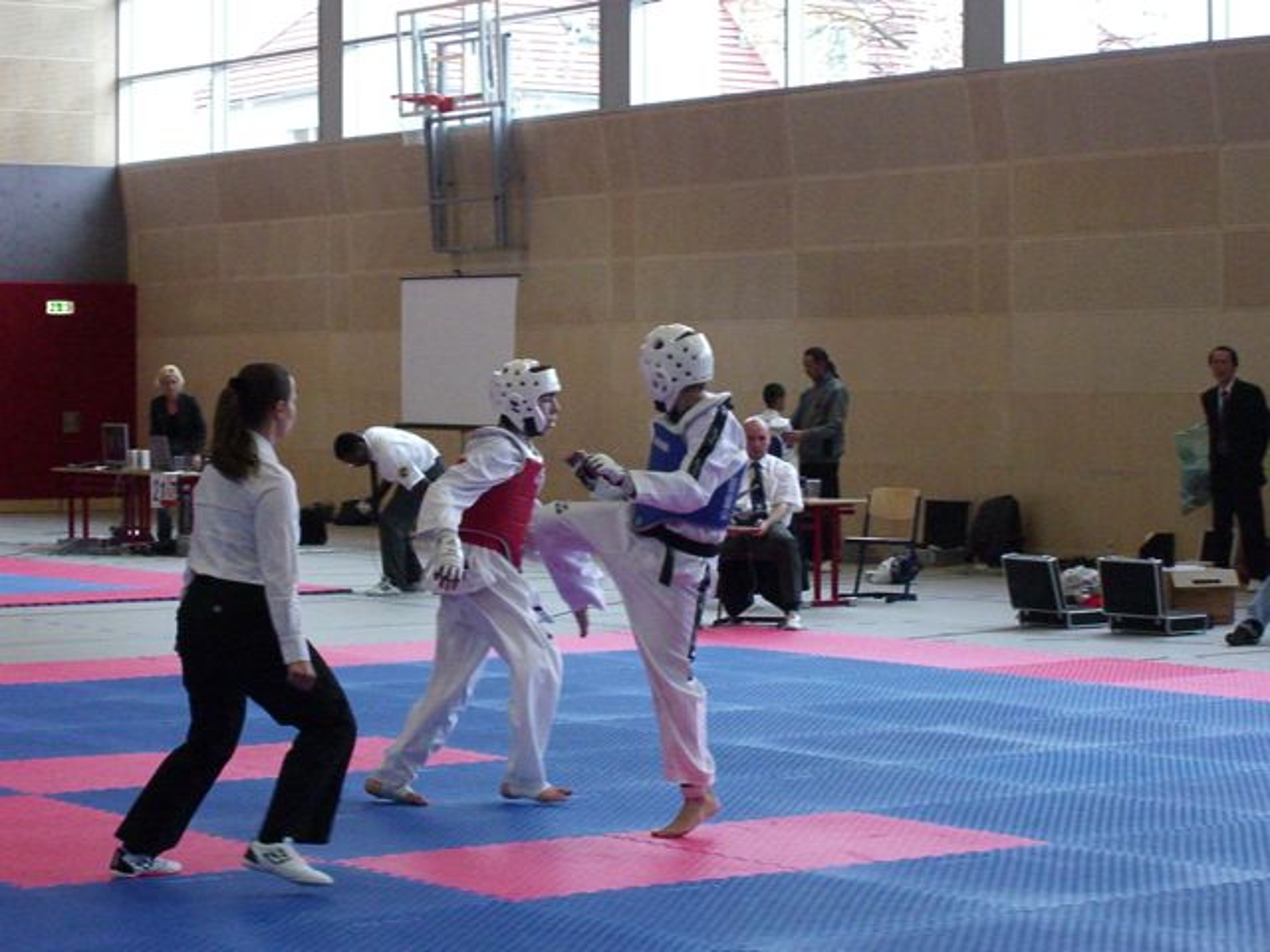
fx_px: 3485
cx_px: 635
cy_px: 476
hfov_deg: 20.7
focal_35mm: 95
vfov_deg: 15.6
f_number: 4.8
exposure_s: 1/250
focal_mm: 19.7
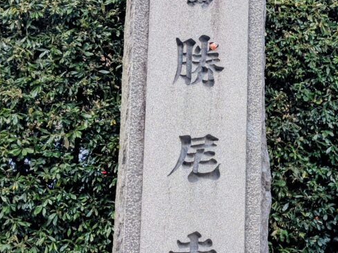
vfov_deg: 22.3
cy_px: 131
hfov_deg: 28.7
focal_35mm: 66
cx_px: 277
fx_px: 645
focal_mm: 5.43
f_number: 1.89
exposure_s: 1/748
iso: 31
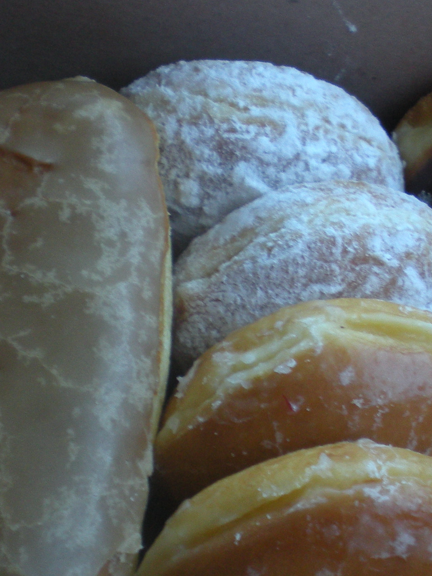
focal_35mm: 74
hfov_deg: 19.4
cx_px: 426
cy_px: 278
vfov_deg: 26.3
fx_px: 1231
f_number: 3.1
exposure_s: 1/80.5
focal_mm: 6.3
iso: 132
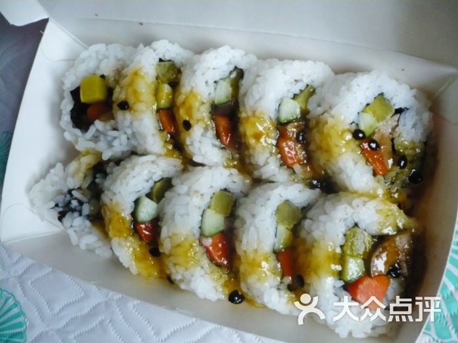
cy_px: 172
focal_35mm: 35
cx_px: 229
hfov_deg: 52.6
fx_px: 463
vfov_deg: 40.7
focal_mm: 5.8
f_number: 2.8
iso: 400
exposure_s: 1/5
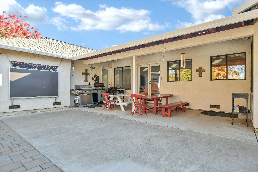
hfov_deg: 100.4
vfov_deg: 77.3
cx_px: 129
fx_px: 107
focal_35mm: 15
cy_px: 86
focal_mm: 10
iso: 250
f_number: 4
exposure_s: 1/200
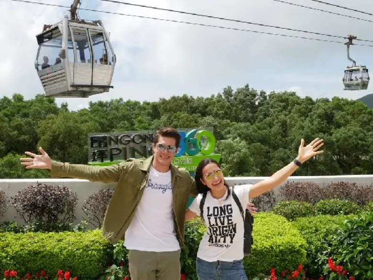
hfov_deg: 46.8
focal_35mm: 40
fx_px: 431
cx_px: 186
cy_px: 140
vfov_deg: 36.0
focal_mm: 20
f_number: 8
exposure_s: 1/320
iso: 200
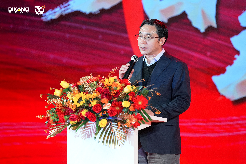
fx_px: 1367
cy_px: 82
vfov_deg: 6.9
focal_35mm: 200
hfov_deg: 10.3
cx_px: 123
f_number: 4
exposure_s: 1/320
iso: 1250
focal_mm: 200
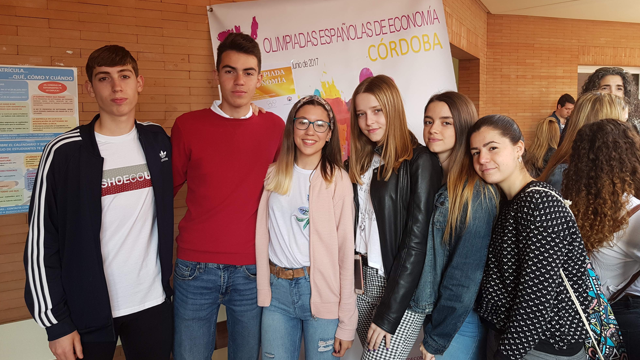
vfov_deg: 40.0
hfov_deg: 66.1
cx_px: 326
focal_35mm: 29
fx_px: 492
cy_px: 142
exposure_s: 1/100
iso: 80
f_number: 1.7
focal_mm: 4.2
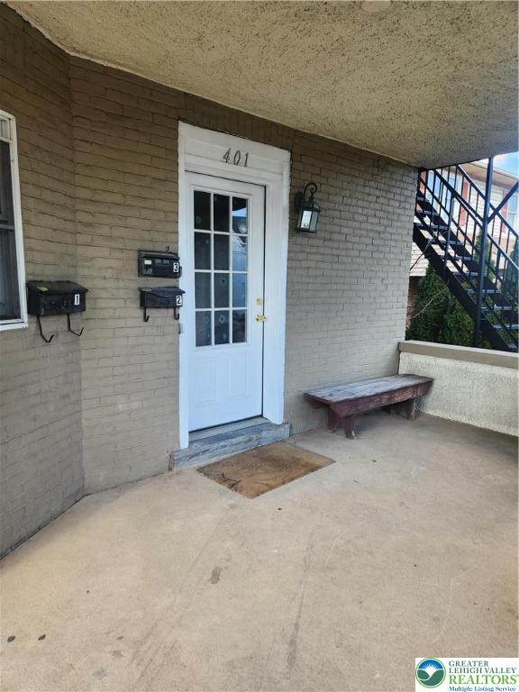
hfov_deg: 58.9
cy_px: 346
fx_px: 460
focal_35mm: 23
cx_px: 260
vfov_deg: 73.9
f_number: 1.8
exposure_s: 1/180
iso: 32
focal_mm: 5.4
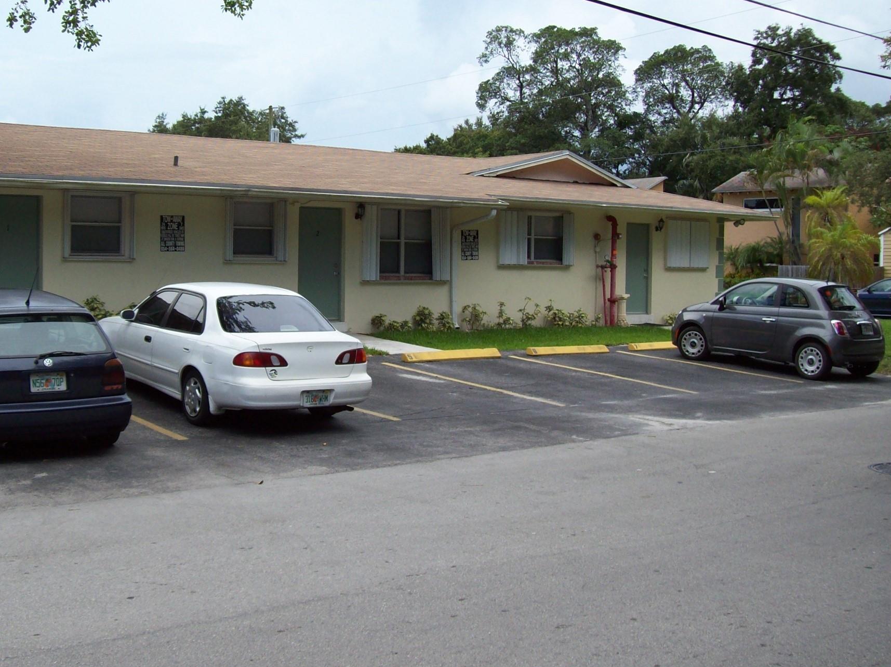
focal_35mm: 43
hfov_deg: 43.7
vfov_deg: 33.5
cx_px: 366
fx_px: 1106
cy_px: 290
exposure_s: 1/621
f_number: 2.7
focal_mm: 6
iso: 80
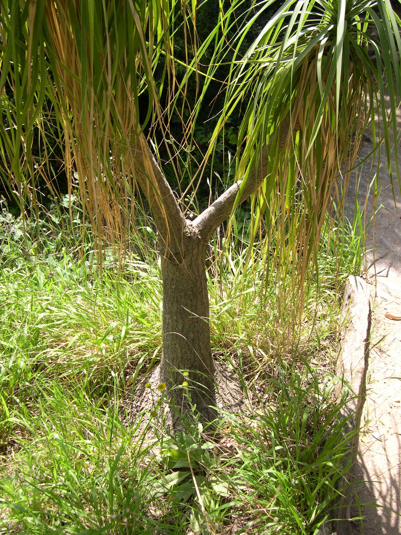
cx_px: 200
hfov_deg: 37.7
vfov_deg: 49.0
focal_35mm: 38
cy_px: 268
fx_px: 587
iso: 100
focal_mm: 8
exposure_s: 1/395
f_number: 2.8
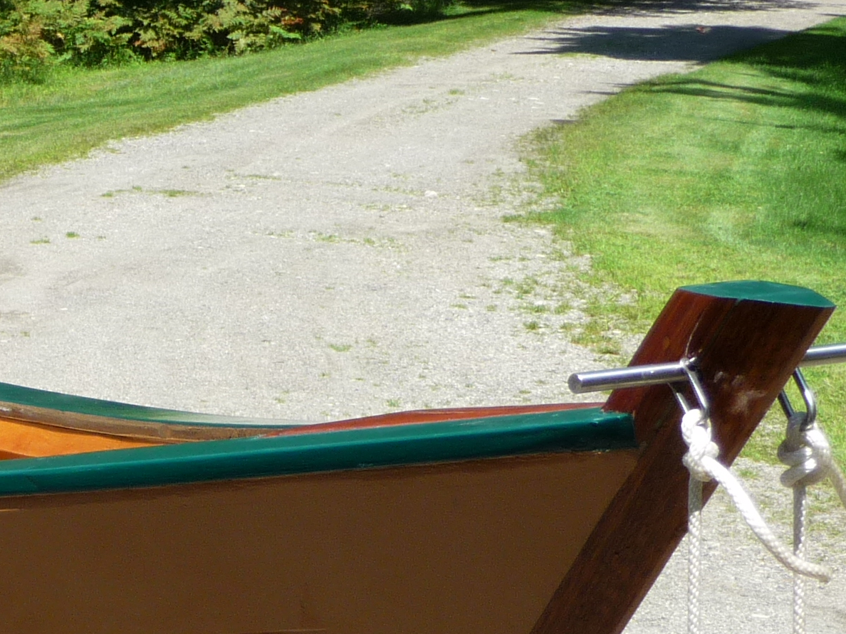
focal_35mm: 160
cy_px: 396
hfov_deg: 11.9
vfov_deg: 9.3
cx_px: -310
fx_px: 3910
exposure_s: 1/400
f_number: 4.3
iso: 100
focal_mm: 9.3
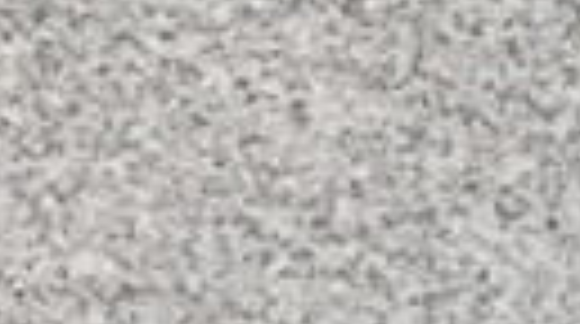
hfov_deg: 7.6
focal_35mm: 236
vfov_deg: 5.0
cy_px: -299
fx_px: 3623
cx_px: 1906
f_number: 2.4
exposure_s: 1/100
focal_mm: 3.3
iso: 40
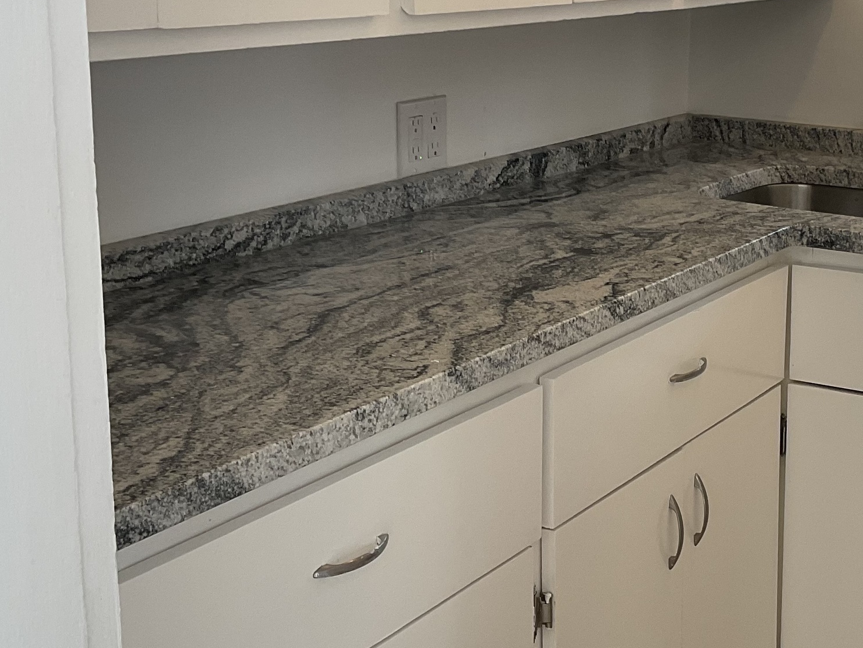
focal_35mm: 60
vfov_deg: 24.3
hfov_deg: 31.5
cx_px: 674
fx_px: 1496
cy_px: 238
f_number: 1.8
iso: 40
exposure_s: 1/60
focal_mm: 3
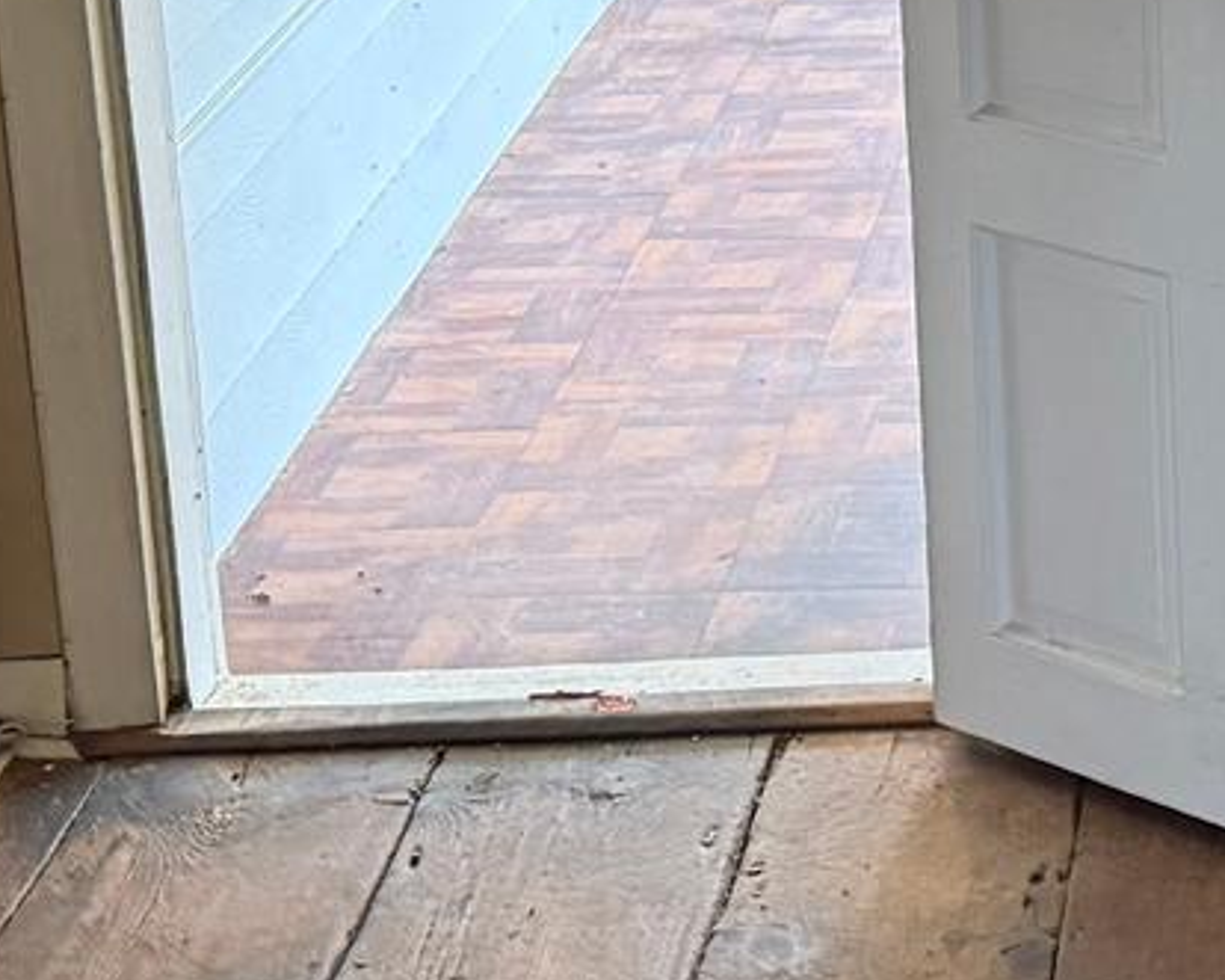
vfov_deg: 13.1
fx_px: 4205
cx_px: 1707
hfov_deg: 15.6
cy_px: -44
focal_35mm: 116
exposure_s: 1/60
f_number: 1.78
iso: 500
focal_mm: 6.76
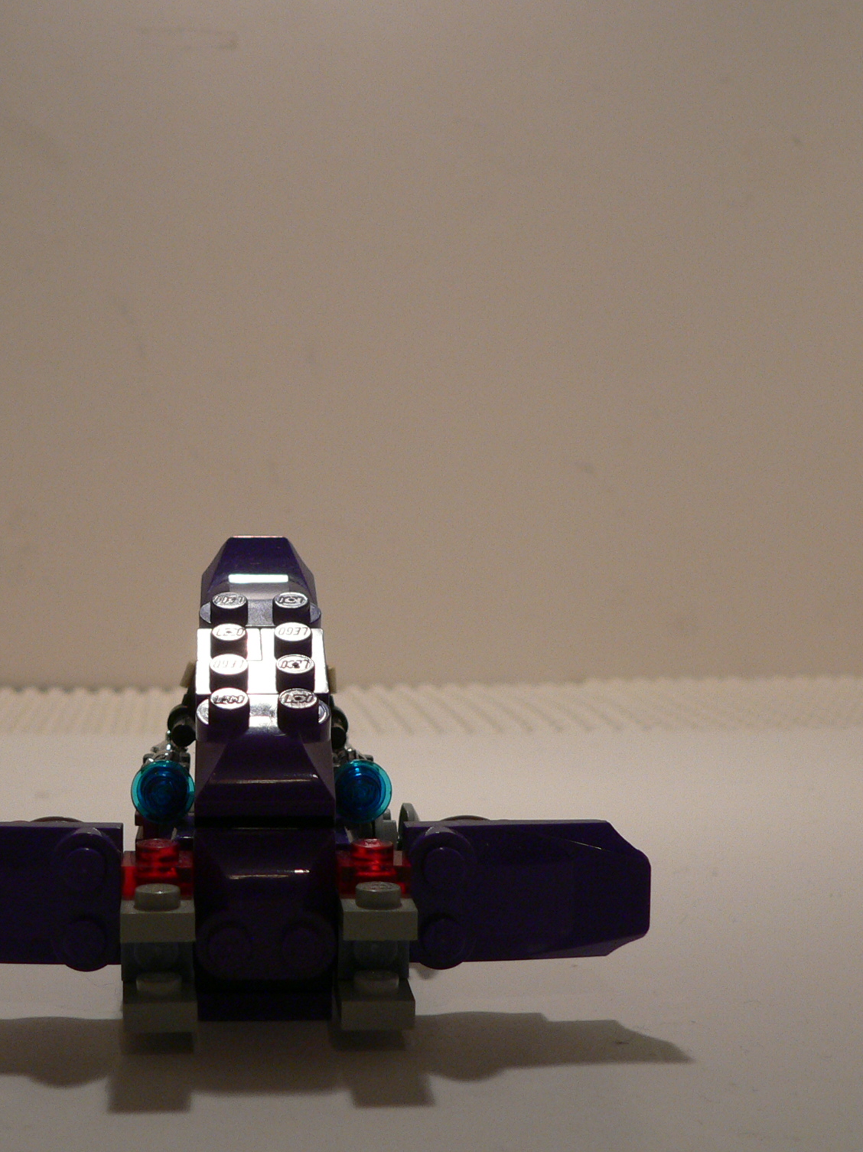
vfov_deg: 38.9
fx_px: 1629
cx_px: 263
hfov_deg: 29.4
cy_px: 572
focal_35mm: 49
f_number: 2.8
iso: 150
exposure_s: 1/60
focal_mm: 6
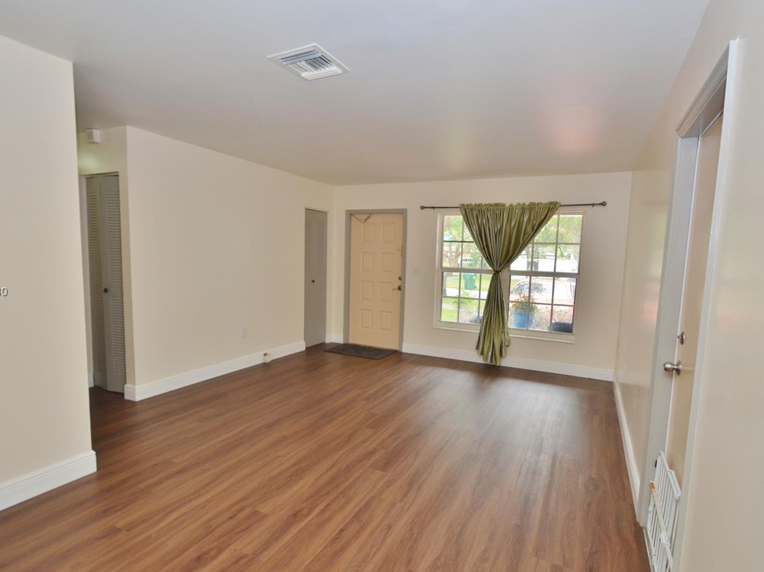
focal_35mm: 20
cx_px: 386
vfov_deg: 67.0
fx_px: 432
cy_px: 292
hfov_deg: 82.9
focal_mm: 11
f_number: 5
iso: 200
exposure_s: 1/60
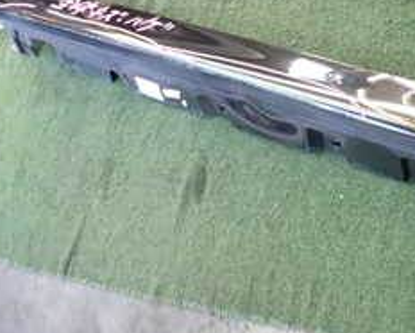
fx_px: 774
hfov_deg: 27.0
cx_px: 479
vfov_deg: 24.1
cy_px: 106
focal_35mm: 63
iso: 200
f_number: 2
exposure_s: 1/30
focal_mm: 4.5
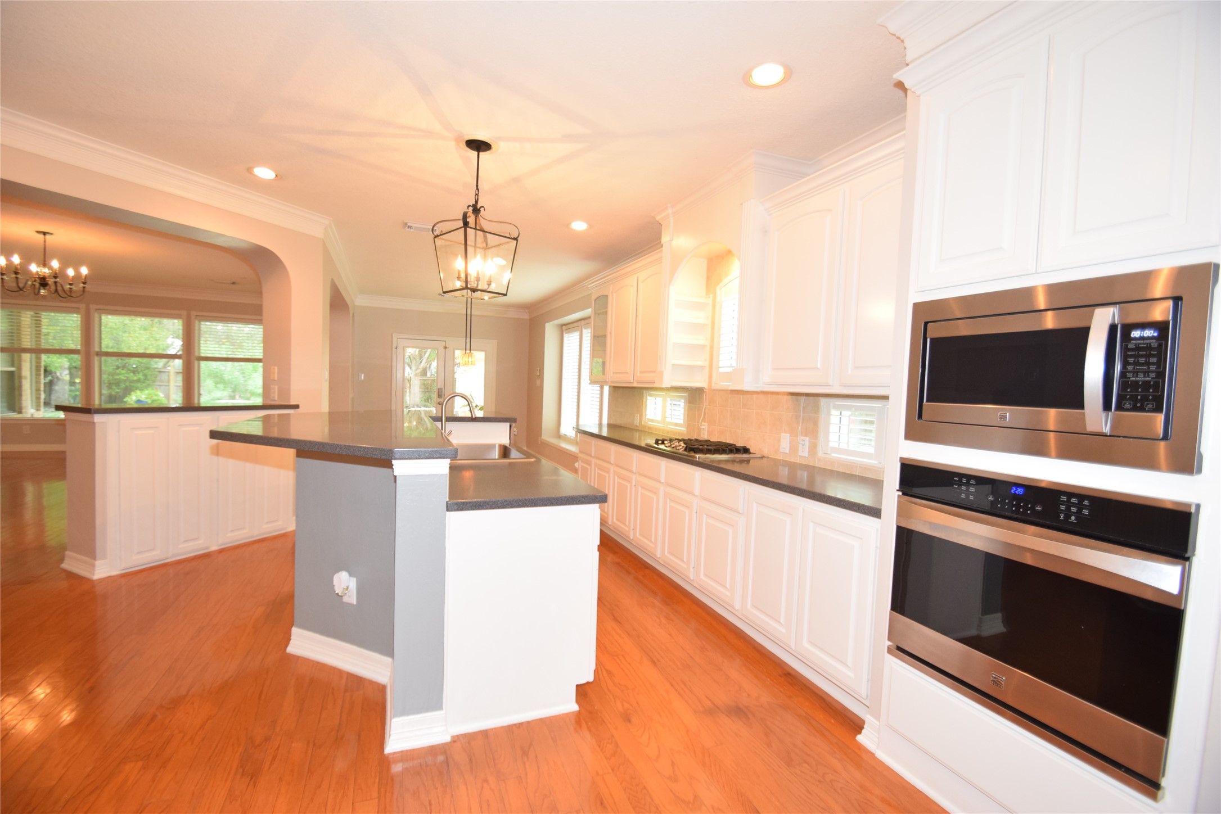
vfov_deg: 77.3
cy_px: 407
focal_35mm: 15
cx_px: 610
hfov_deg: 100.4
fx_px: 509
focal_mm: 10
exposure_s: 1/60
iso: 800
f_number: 4
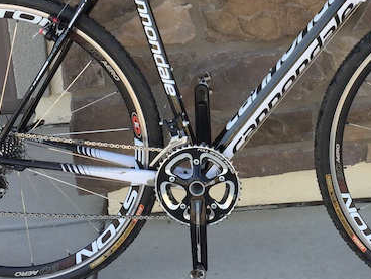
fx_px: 675
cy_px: 31
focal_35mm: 63
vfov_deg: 22.7
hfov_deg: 30.4
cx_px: 255
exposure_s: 1/363
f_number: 2.2
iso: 32
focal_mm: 4.15
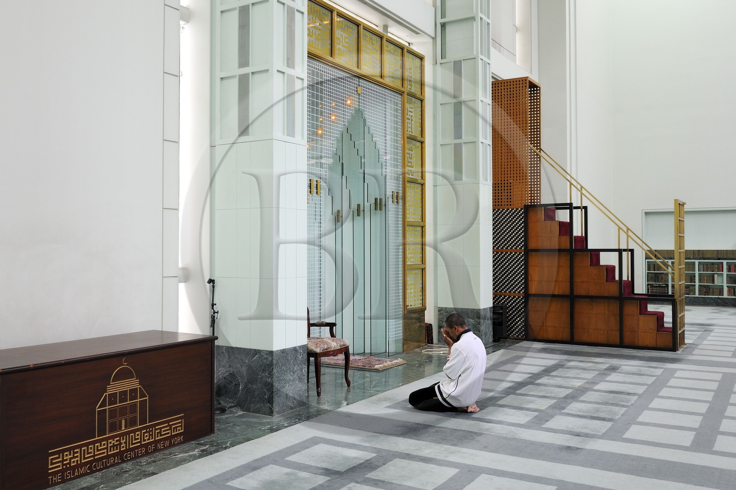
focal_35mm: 31
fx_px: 634
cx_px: 368
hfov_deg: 60.3
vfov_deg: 42.3
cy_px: 245
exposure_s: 1/60
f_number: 5.6
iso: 800
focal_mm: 31
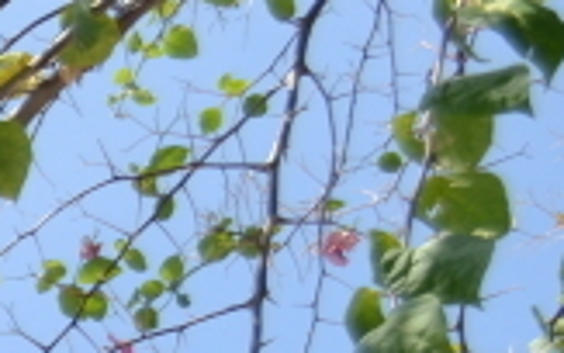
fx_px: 3244
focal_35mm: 211
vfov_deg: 5.9
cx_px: -1180
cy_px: 908
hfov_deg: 8.3
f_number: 5
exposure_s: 1/400
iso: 100
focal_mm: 22
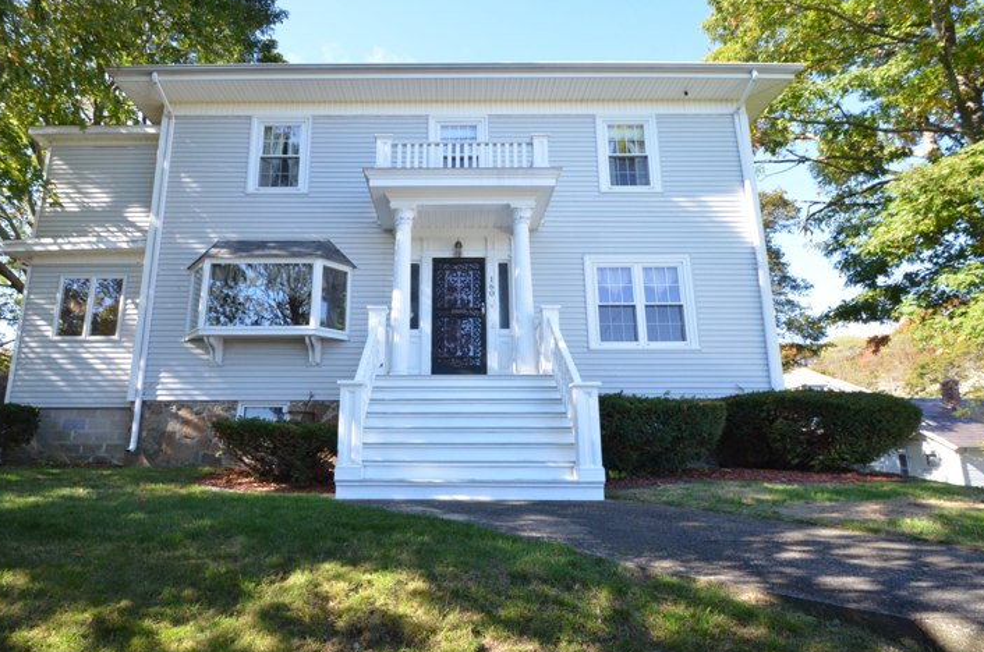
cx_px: 447
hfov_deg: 93.1
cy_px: 325
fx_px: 464
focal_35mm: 17
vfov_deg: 70.2
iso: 1600
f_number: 10
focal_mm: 10
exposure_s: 1/400
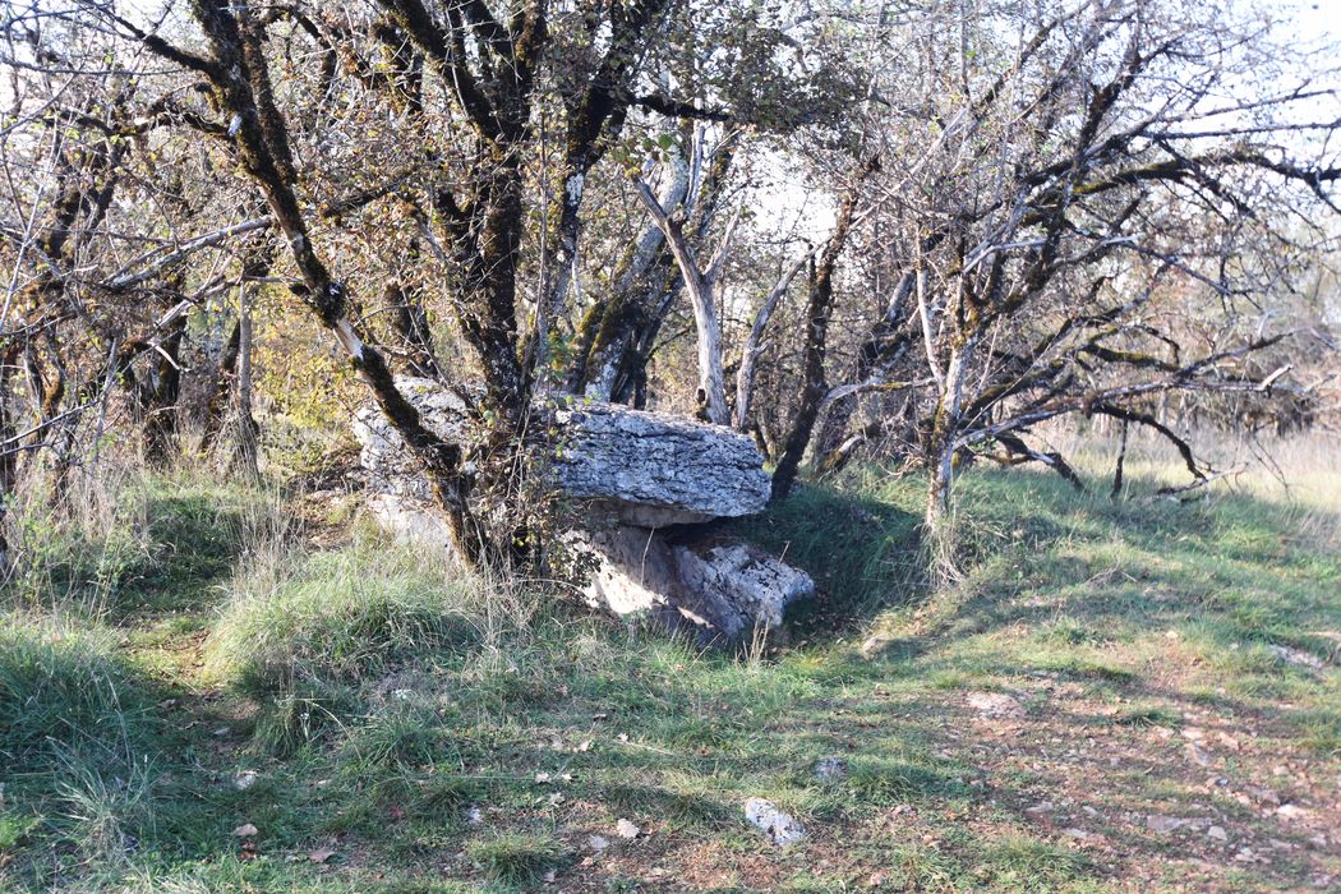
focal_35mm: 36
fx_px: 1341
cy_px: 447
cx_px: 670
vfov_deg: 36.9
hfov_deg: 53.1
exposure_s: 1/125
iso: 400
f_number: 5.6
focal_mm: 24
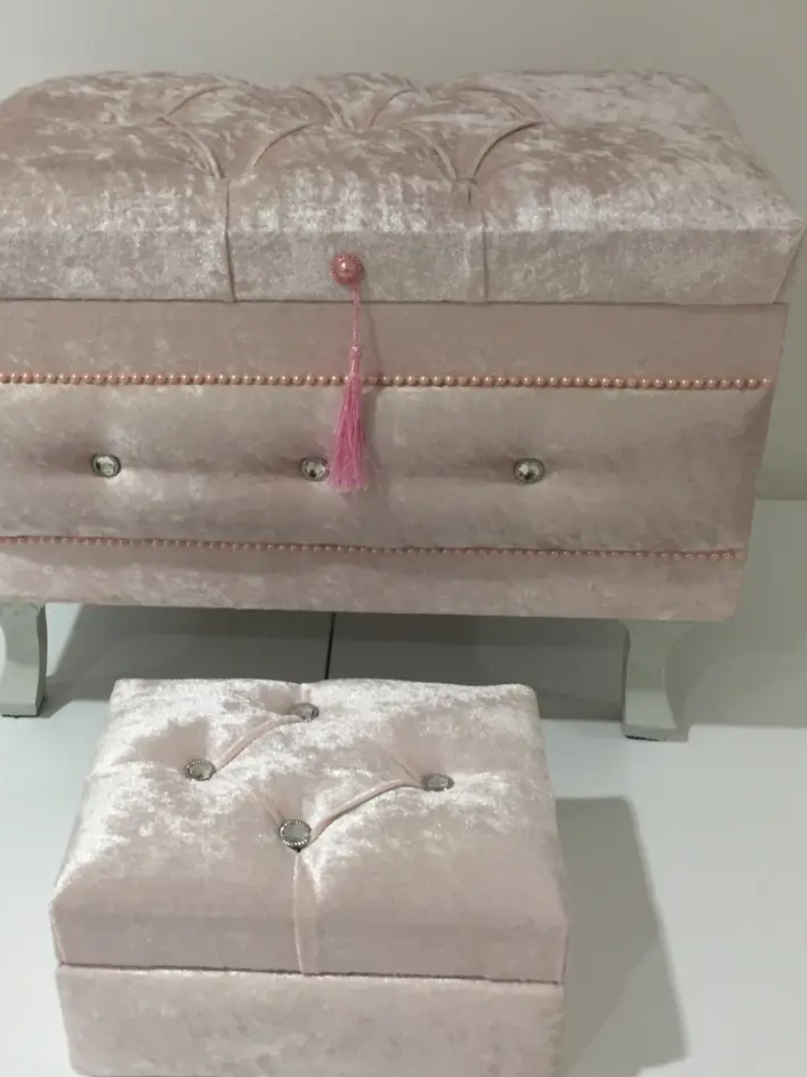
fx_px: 1275
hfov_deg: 35.0
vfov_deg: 45.8
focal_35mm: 41
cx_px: 305
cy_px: 507
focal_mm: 4.15
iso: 100
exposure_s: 1/33
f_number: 2.2
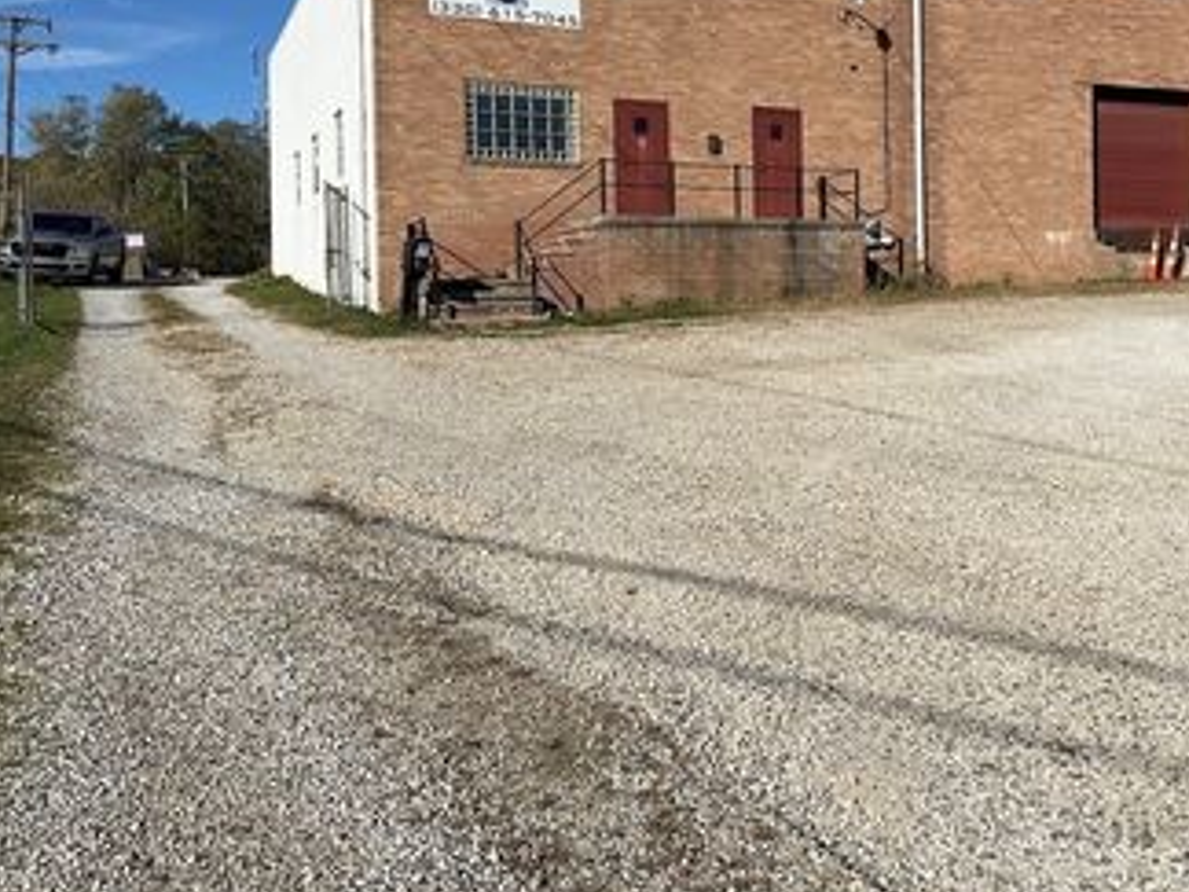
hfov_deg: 48.8
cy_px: 281
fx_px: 1271
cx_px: 844
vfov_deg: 38.1
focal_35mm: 37
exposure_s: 1/10417
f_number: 1.78
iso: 80
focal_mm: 6.76
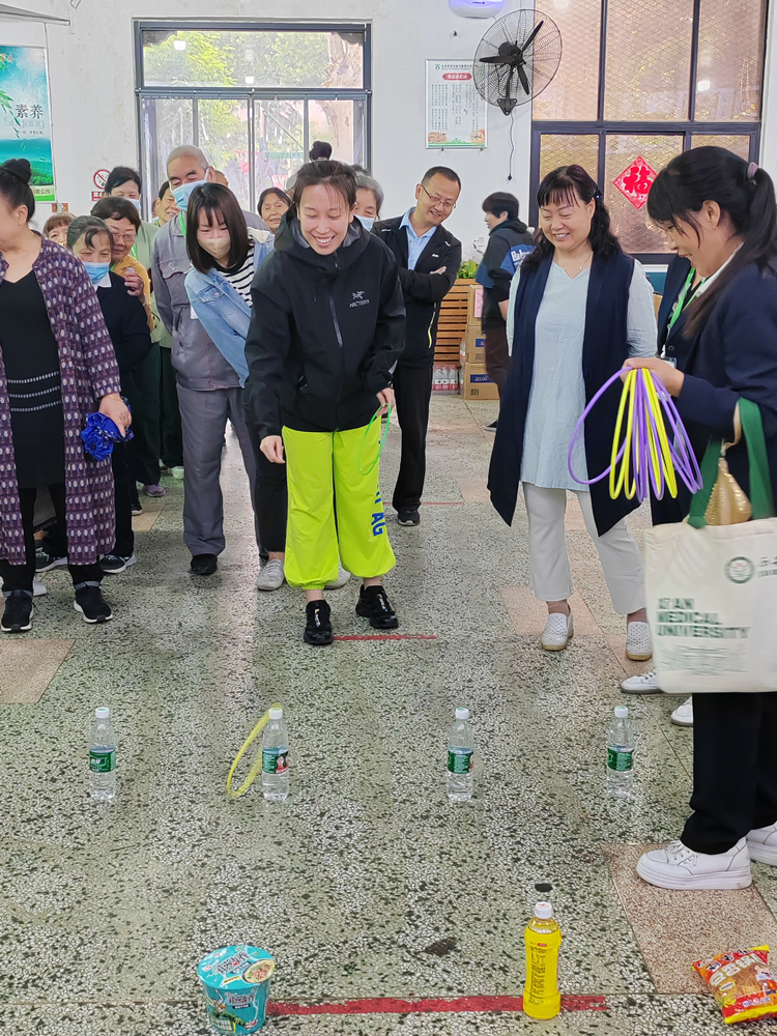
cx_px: 388
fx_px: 1317
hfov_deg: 32.9
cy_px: 518
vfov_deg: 42.9
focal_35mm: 44
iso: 404
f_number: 1.9
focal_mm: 5.52
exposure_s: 1/50
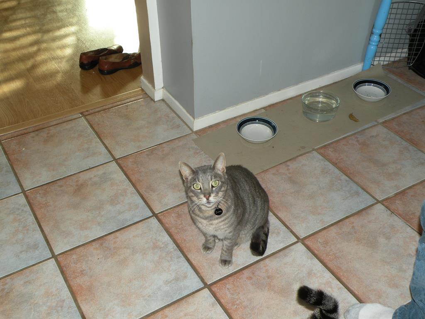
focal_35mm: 42
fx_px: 516
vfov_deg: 34.3
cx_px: 212
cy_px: 160
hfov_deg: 44.8
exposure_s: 1/42.2
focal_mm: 7.4
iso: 64
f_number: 3.2
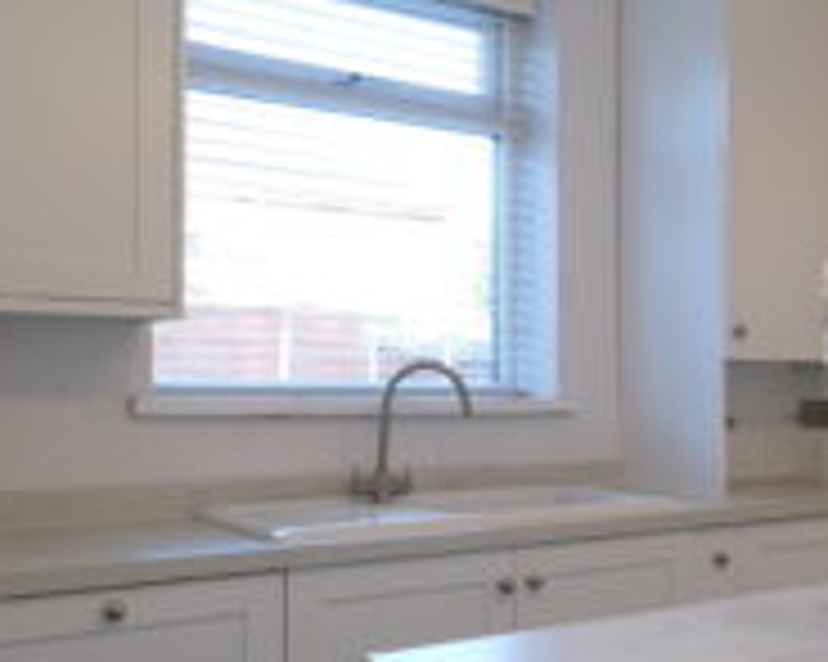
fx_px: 1078
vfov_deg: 34.1
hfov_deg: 41.2
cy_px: 383
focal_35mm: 44
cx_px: 590
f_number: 4
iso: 400
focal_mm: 10
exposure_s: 1/60
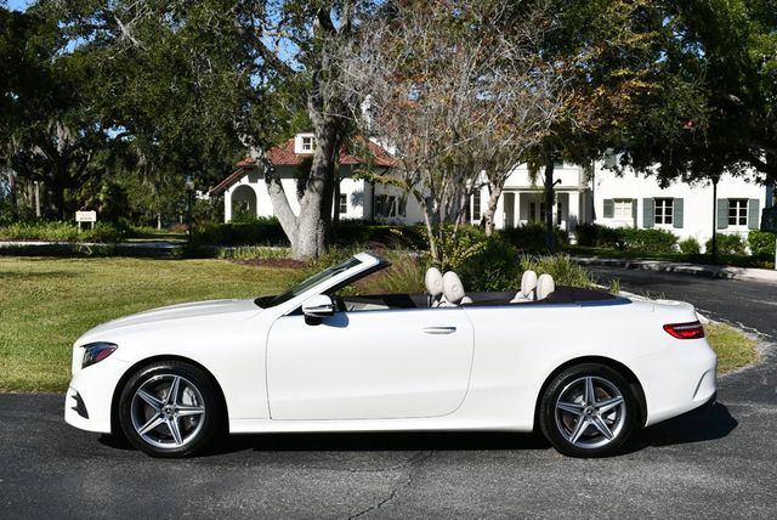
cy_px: 260
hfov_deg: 44.5
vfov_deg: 30.6
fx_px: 951
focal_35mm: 44
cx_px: 388
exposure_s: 1/320
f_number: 9
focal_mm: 22
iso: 100
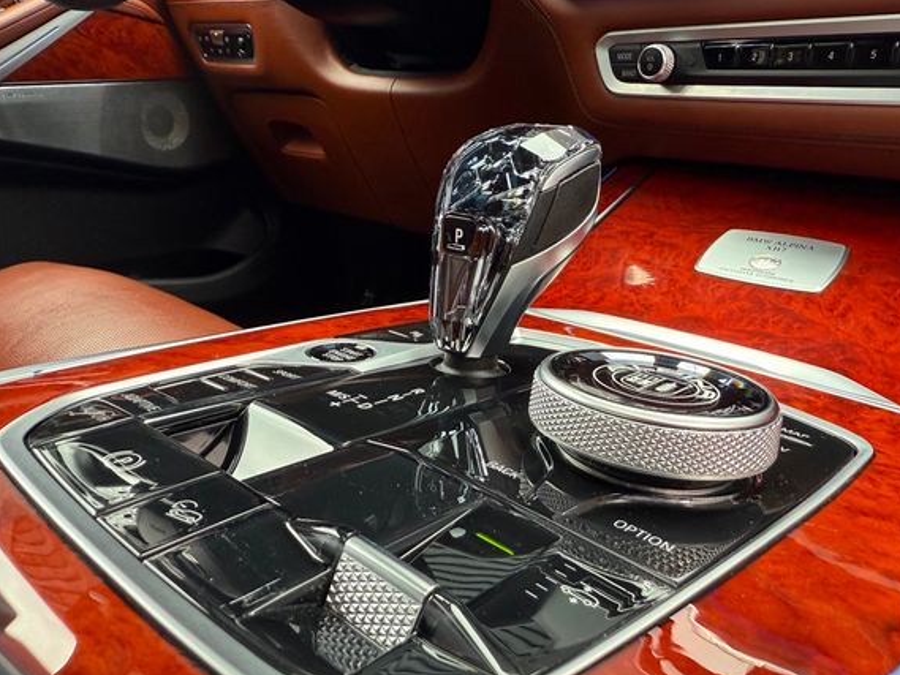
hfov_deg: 65.1
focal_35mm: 27
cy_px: 302
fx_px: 702
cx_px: 503
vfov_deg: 51.3
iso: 160
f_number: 2.2
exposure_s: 1/99
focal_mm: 2.22
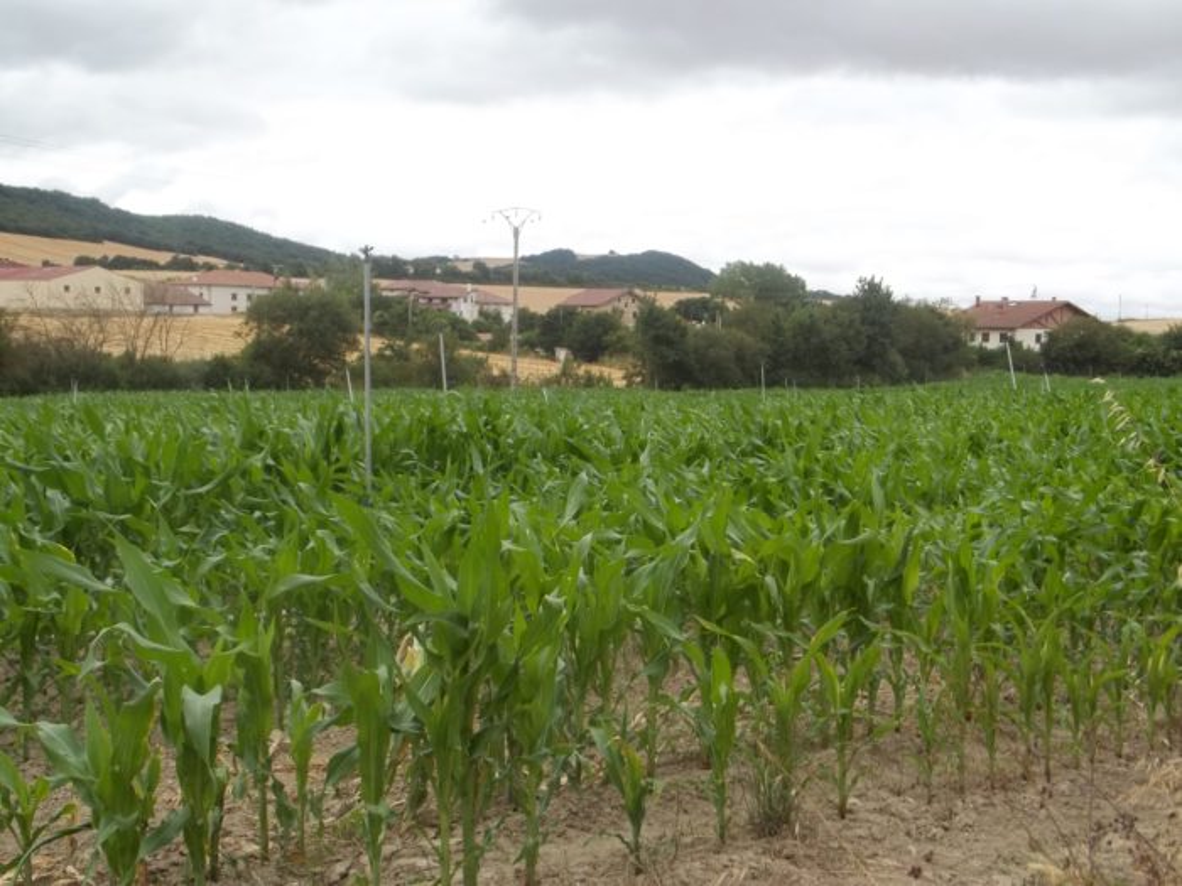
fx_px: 1571
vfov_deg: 31.5
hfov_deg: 41.2
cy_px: 443
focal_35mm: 46
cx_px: 591
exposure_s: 1/400
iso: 64
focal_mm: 8.3
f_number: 3.7
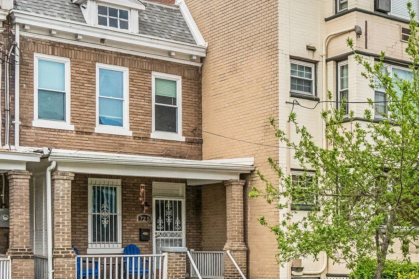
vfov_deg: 22.2
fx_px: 710
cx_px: 399
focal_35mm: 61
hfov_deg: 30.9
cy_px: 127
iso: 400
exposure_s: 1/640
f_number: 8
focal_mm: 20
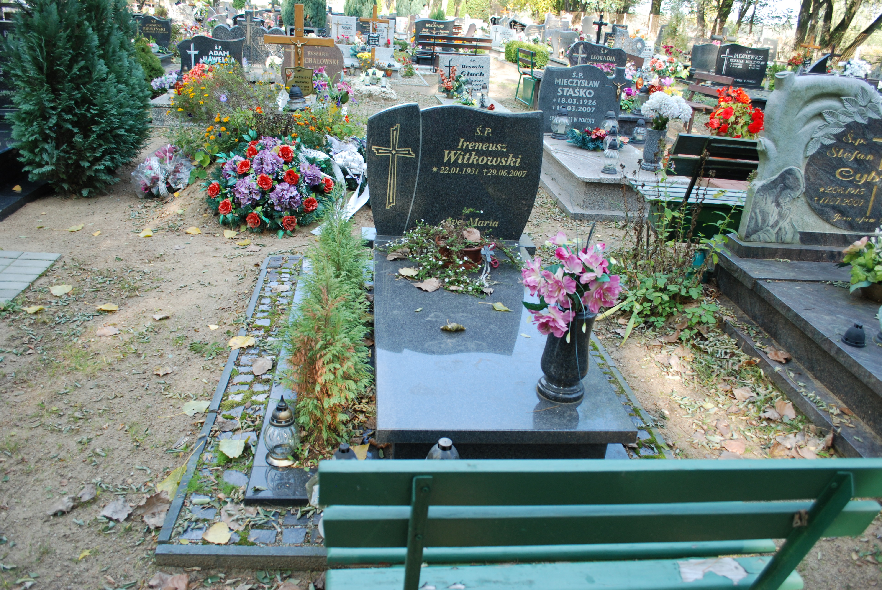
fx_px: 662
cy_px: 295
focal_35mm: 27
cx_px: 441
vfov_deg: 48.0
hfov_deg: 67.3
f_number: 5
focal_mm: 18
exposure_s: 1/100
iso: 200
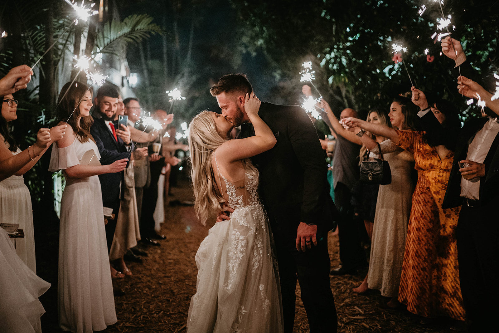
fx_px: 485
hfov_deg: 54.4
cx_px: 250
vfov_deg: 37.9
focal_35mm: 35
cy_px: 166
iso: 5000
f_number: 1.4
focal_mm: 35
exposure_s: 1/80
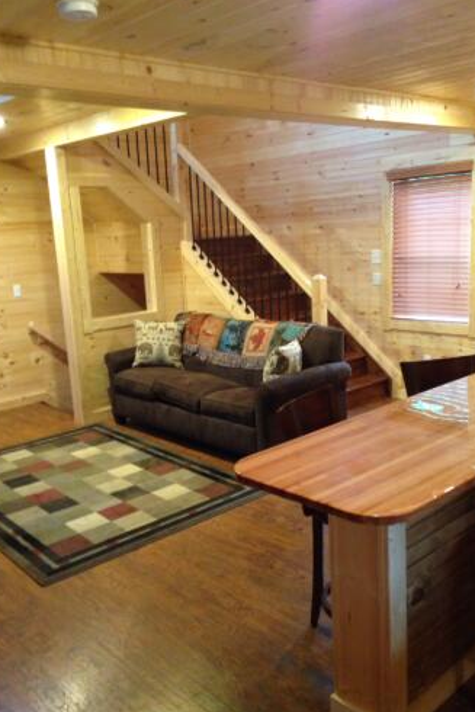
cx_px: 229
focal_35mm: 35
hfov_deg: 37.9
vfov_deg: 54.4
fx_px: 692
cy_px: 359
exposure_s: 1/20
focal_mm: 4.12
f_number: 2.4
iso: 400
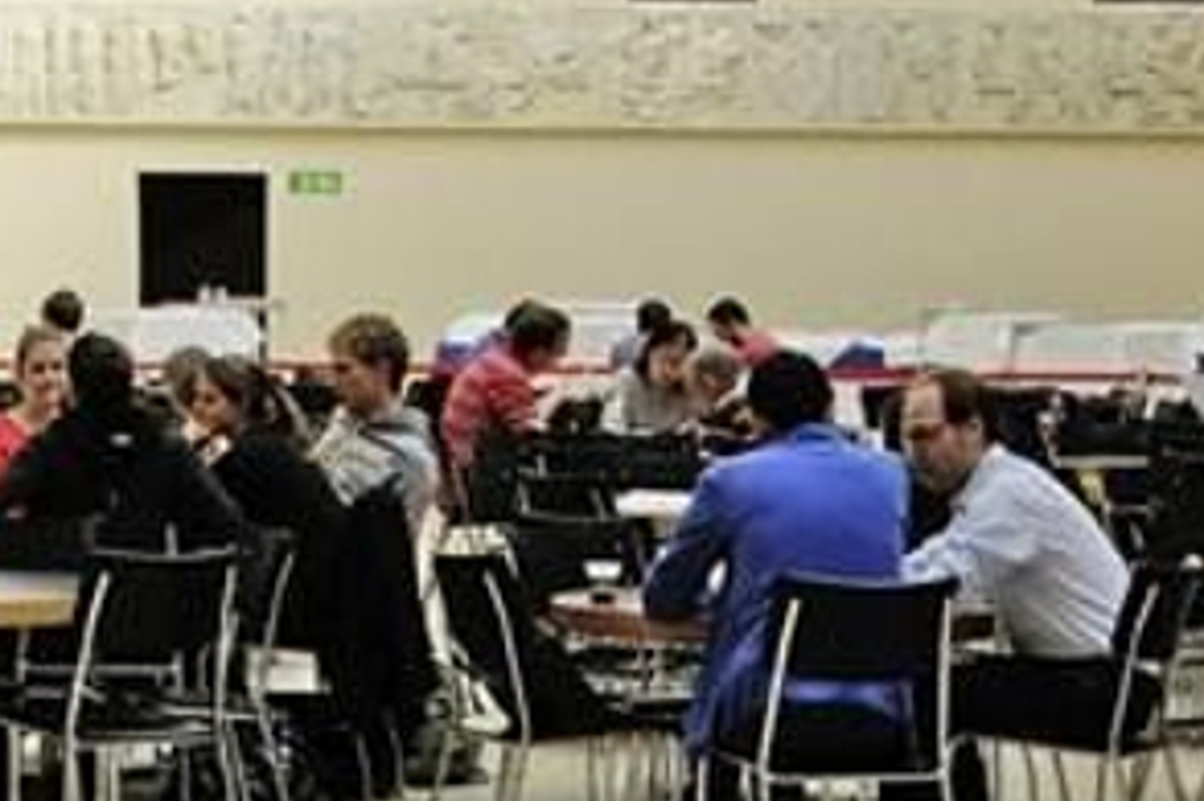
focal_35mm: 131
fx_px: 4379
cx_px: -123
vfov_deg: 9.5
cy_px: -1027
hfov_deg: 15.3
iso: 200
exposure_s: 1/30
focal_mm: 24
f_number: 13
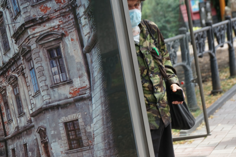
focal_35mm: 112
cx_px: 118
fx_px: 738
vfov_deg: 12.2
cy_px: 78
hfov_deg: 18.2
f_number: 5.6
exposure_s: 1/200
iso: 320
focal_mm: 75
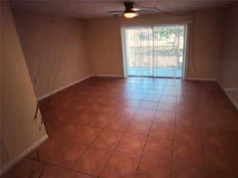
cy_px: 89
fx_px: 179
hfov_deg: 67.3
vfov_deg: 53.0
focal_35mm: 26
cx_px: 119
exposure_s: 1/40
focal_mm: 5.7
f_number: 1.5
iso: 500
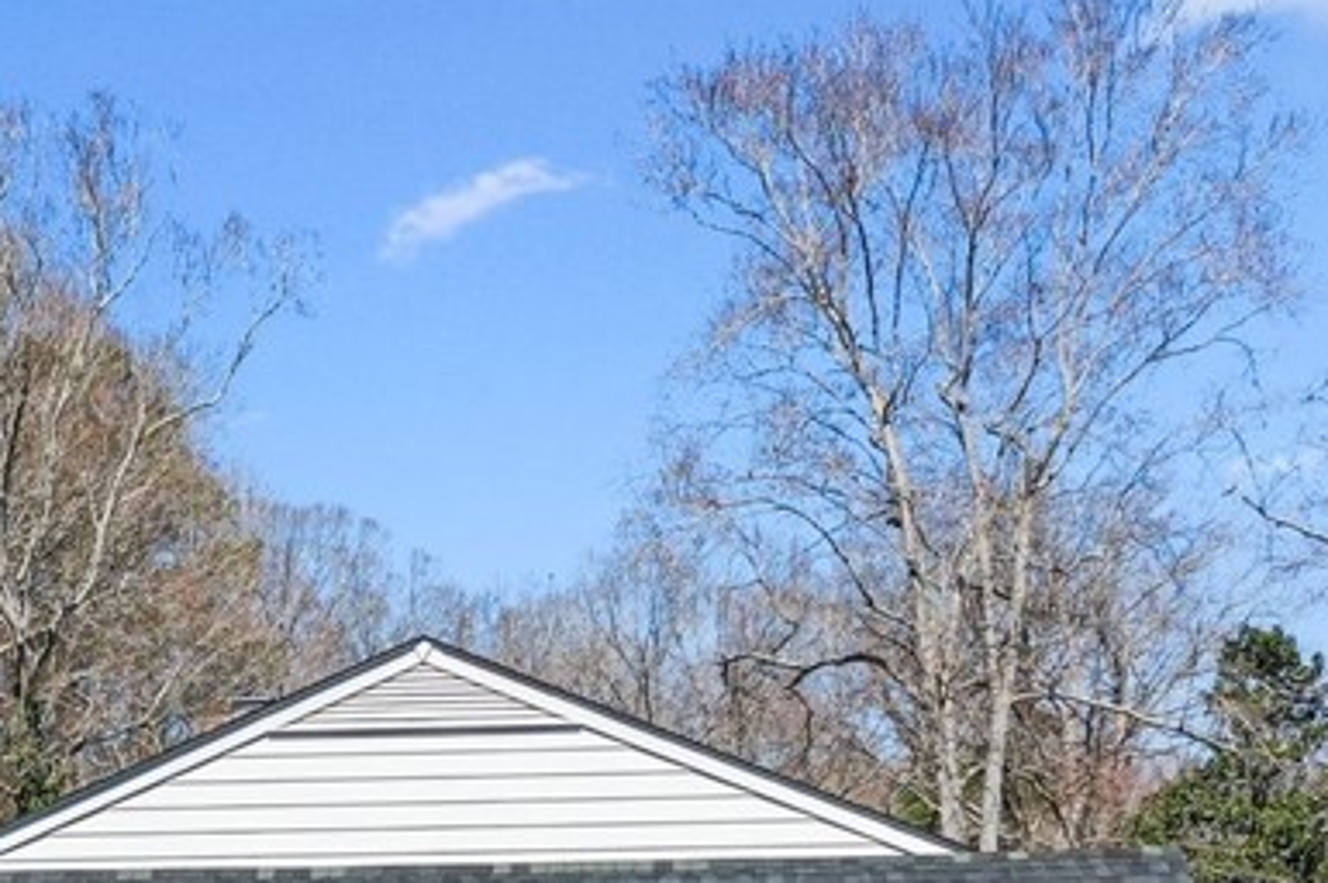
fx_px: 2912
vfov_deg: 16.3
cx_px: 190
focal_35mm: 79
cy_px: 1154
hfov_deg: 25.1
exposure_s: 1/100
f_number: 4
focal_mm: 10.26
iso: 100
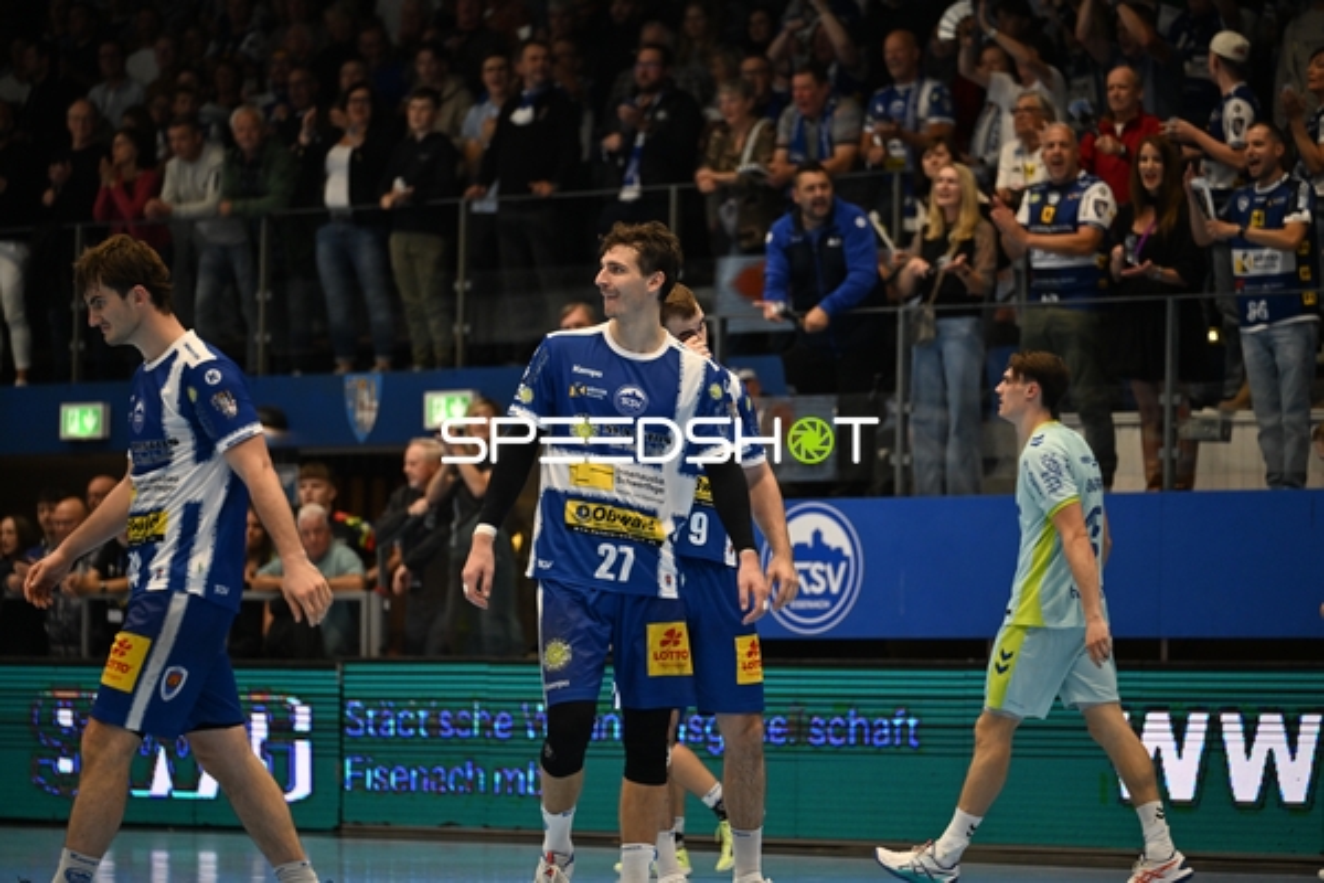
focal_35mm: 145
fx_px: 5332
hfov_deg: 14.2
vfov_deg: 9.5
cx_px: 662
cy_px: 442
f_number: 2.8
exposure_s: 1/1250
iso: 2000
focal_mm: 145
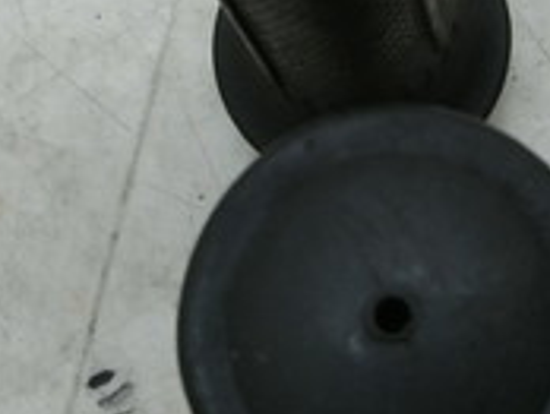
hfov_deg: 22.4
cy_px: 16
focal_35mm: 86
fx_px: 1368
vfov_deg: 16.9
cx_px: 443
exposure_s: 1/125
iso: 320
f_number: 3.5
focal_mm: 4.5
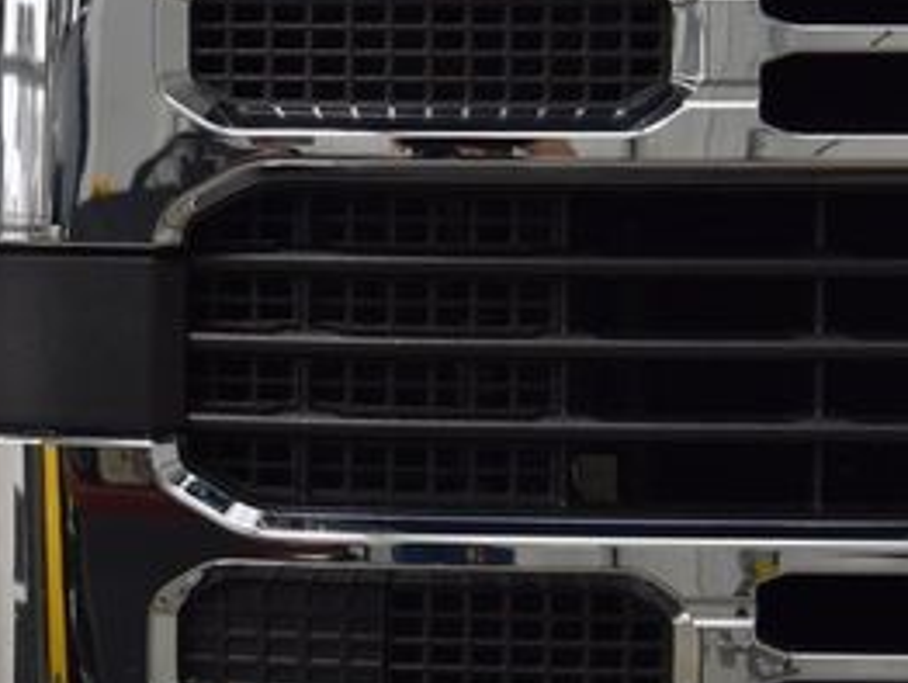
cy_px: 359
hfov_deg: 11.9
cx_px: -187
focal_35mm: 162
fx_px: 4253
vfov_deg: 9.2
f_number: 7.1
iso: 400
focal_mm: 46
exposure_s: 1/25
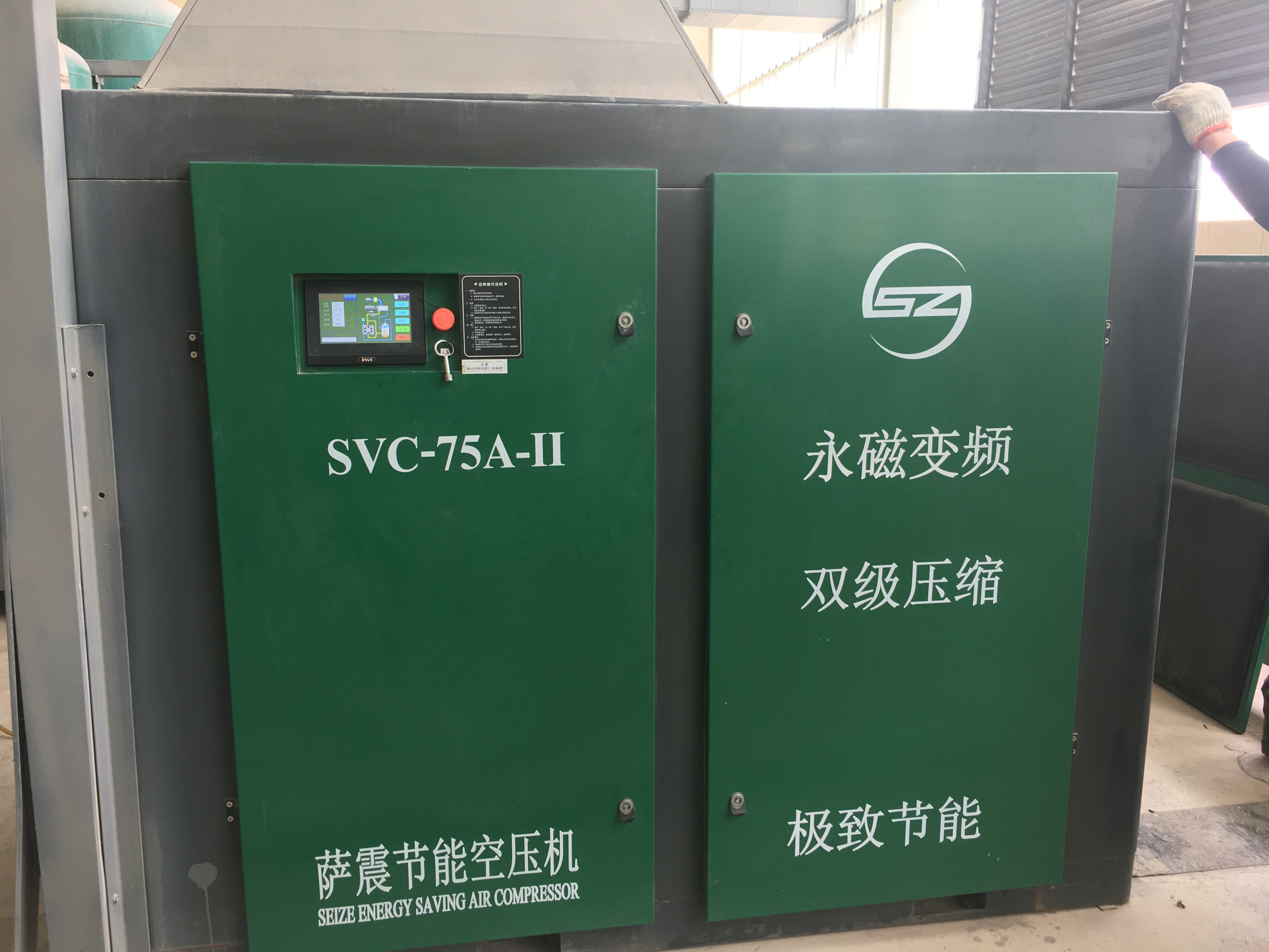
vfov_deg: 48.2
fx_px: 1063
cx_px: 634
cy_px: 476
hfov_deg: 61.7
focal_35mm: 29
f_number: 2.2
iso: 32
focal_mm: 4.15
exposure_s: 1/50
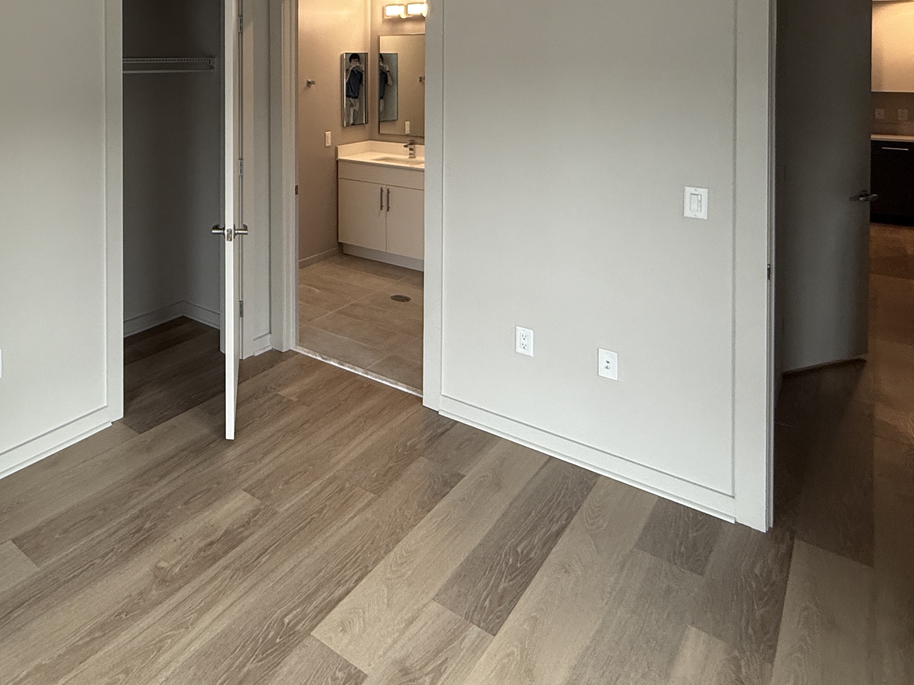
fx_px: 686
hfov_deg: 62.3
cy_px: 72
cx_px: 198
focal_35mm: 26
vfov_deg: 47.8
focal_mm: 2.22
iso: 200
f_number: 2.2
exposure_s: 1/60
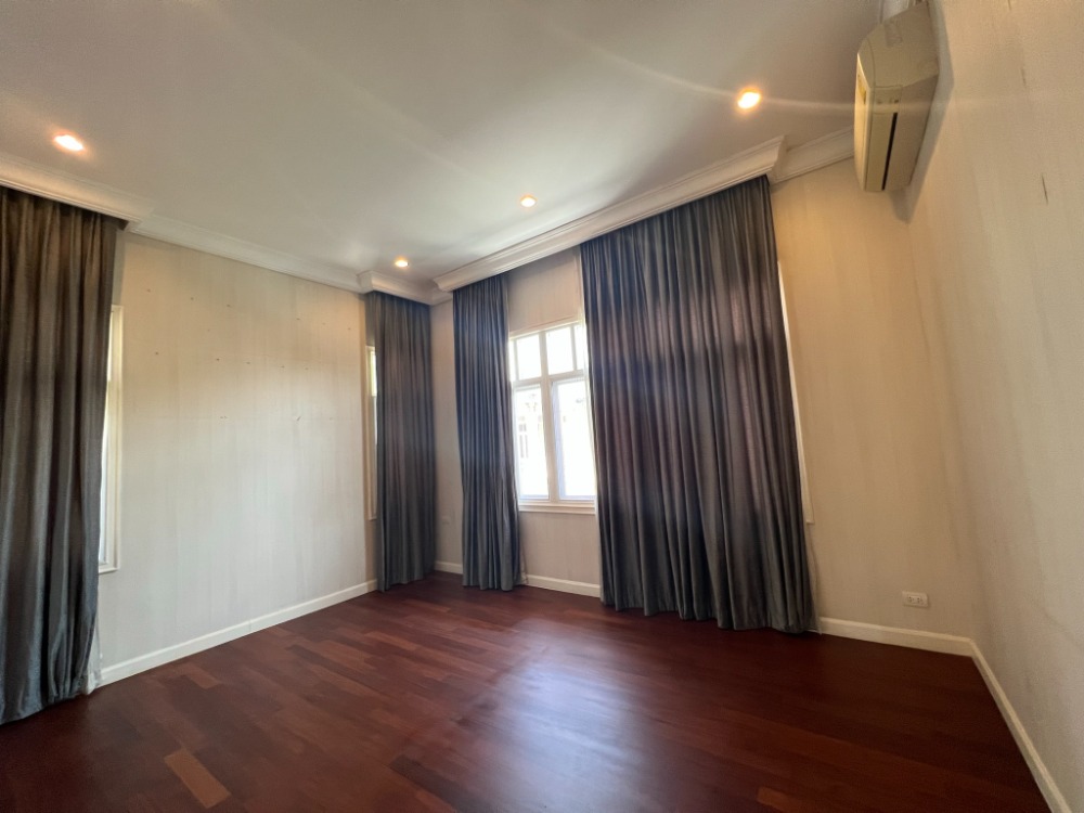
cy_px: 406
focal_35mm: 13
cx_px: 542
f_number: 1.8
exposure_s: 1/100
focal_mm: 1.57
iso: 125
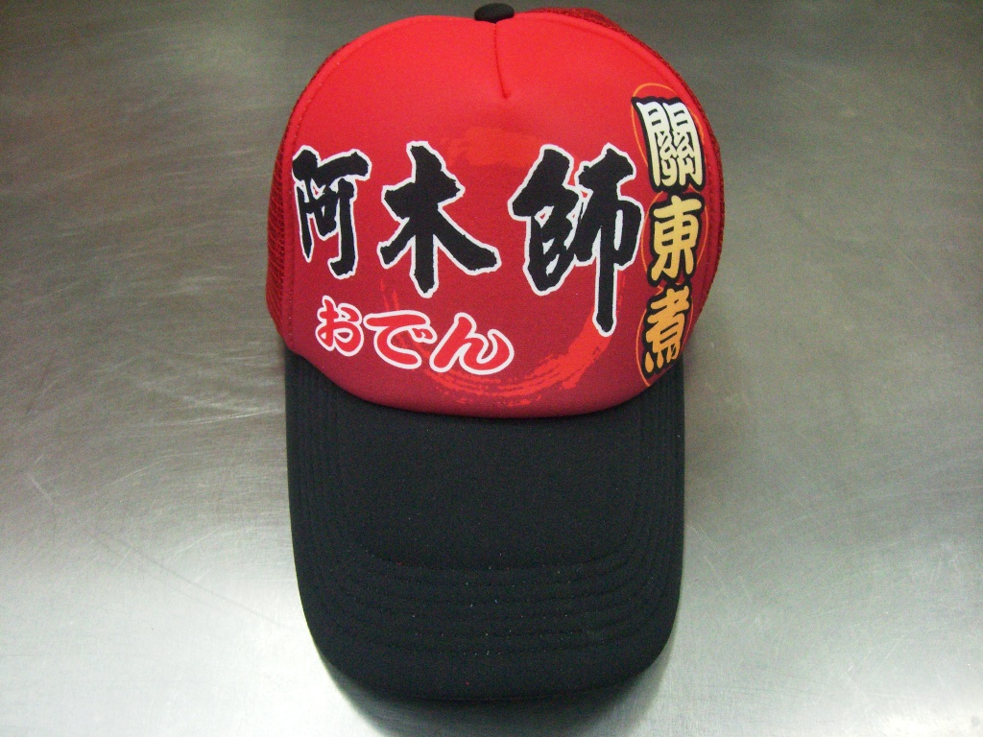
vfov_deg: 37.7
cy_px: 368
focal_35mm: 38
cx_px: 492
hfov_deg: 49.0
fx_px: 1079
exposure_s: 1/100
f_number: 2.7
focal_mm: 6.2
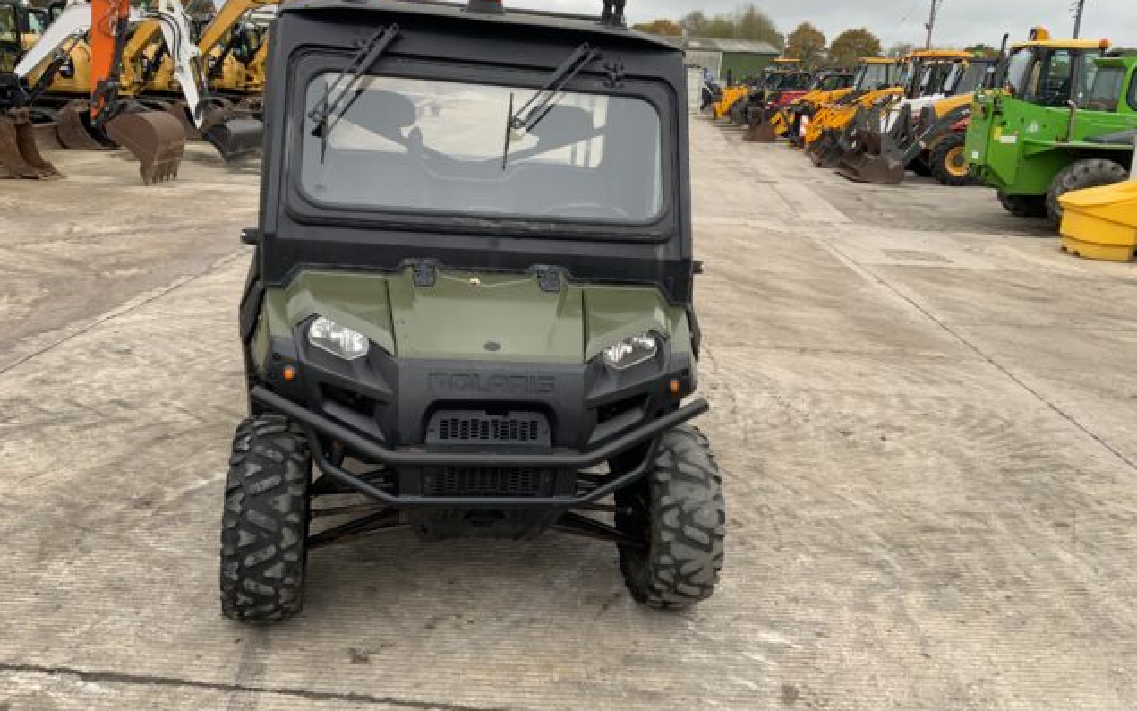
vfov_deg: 40.6
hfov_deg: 61.2
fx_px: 961
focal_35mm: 31
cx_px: 568
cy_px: 324
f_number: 1.8
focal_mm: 3
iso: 16
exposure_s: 1/237
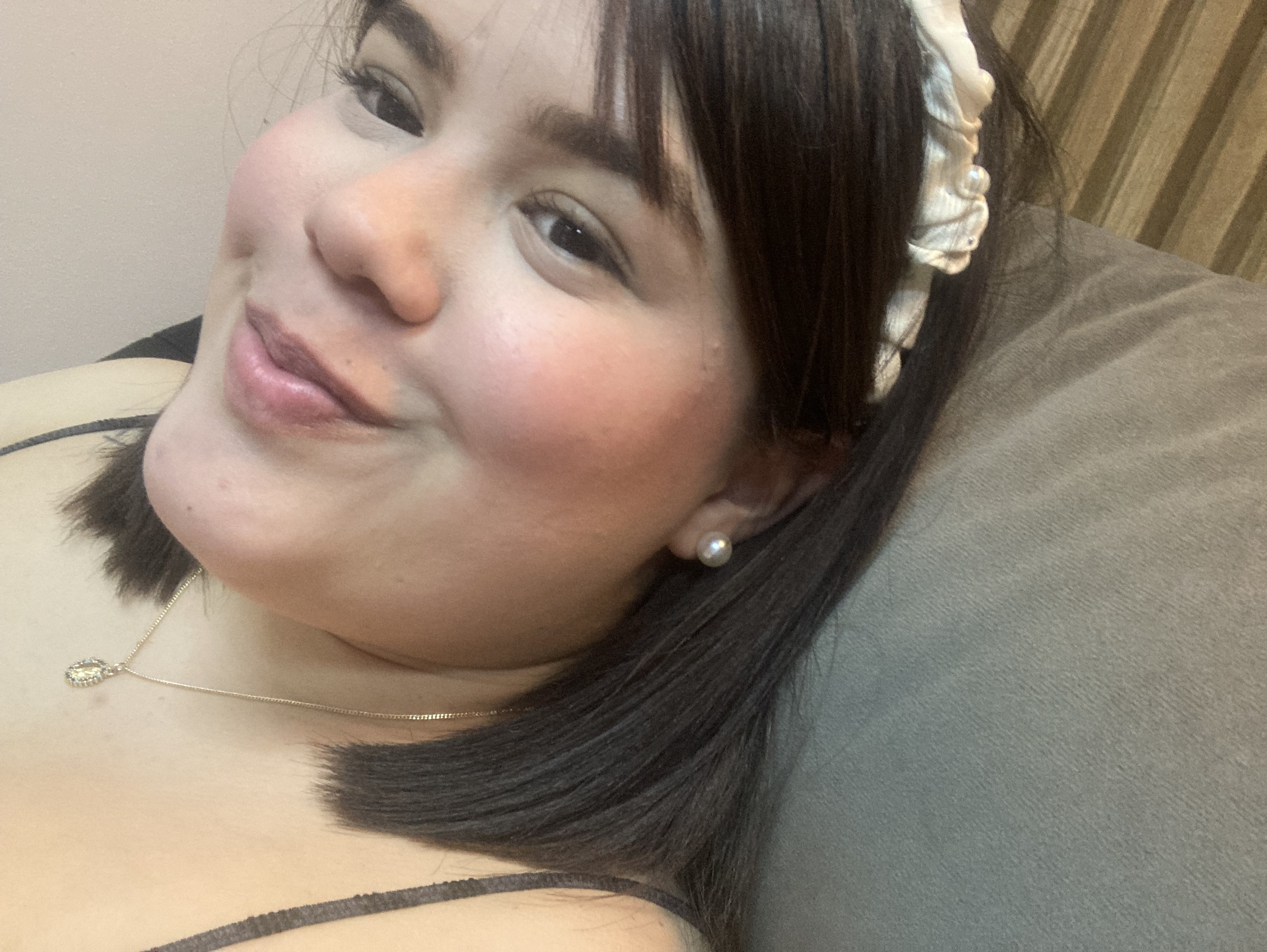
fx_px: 1172
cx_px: 634
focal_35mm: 32
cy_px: 476
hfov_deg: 56.8
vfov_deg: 44.2
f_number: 2.2
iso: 320
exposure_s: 1/25
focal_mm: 2.87
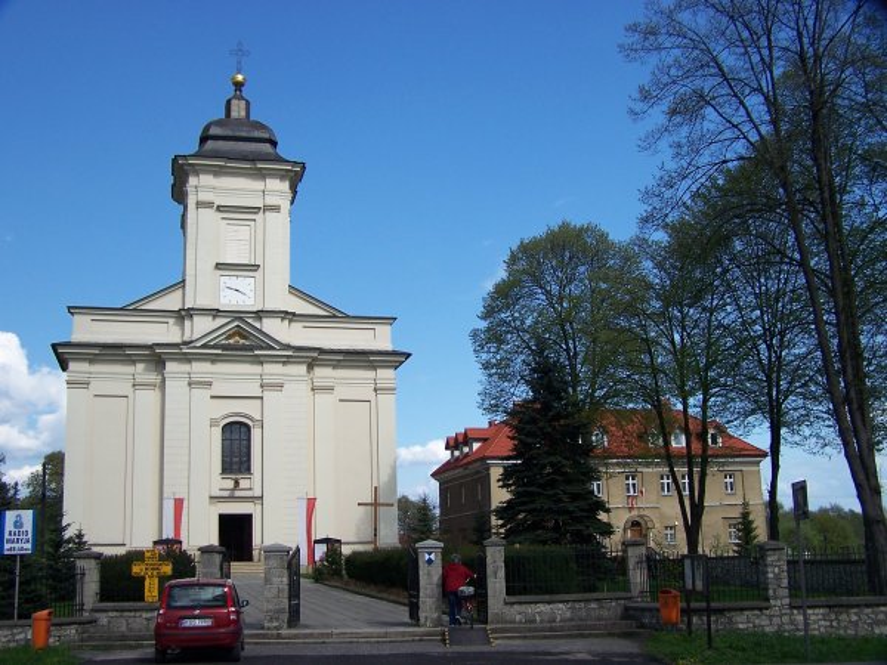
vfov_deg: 37.7
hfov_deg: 49.0
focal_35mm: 38
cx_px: 444
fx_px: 974
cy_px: 332
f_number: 2.8
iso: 80
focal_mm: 6.3
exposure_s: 1/400
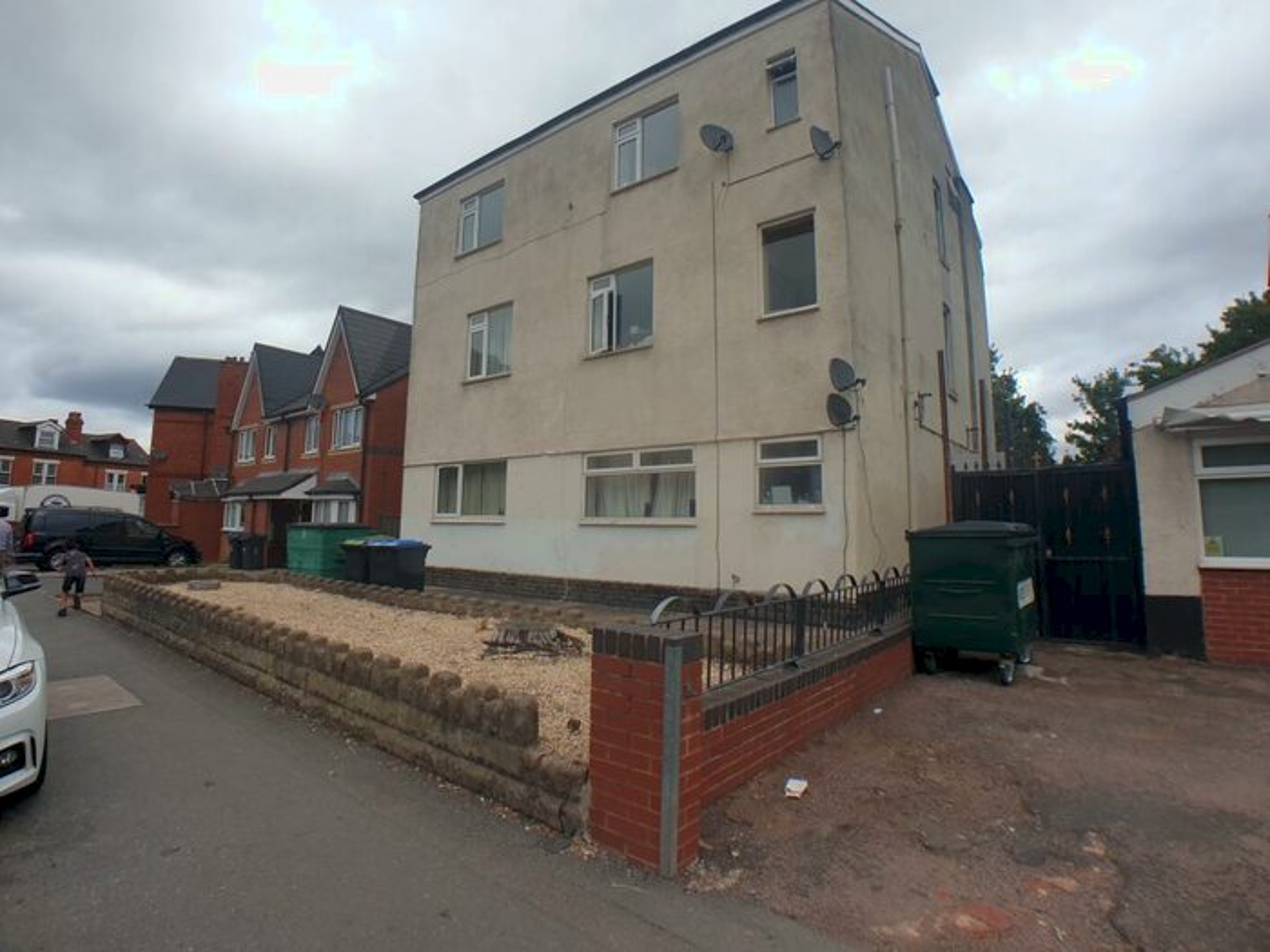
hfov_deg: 67.3
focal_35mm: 26
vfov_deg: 53.1
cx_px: 635
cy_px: 476
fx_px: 954
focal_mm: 4.3
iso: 50
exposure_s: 1/1228
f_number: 2.4
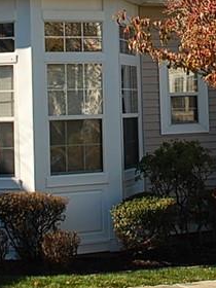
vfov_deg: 15.8
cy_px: 25
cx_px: 159
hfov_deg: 12.0
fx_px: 1023
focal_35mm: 123
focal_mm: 22
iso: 200
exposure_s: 1/400
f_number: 6.3
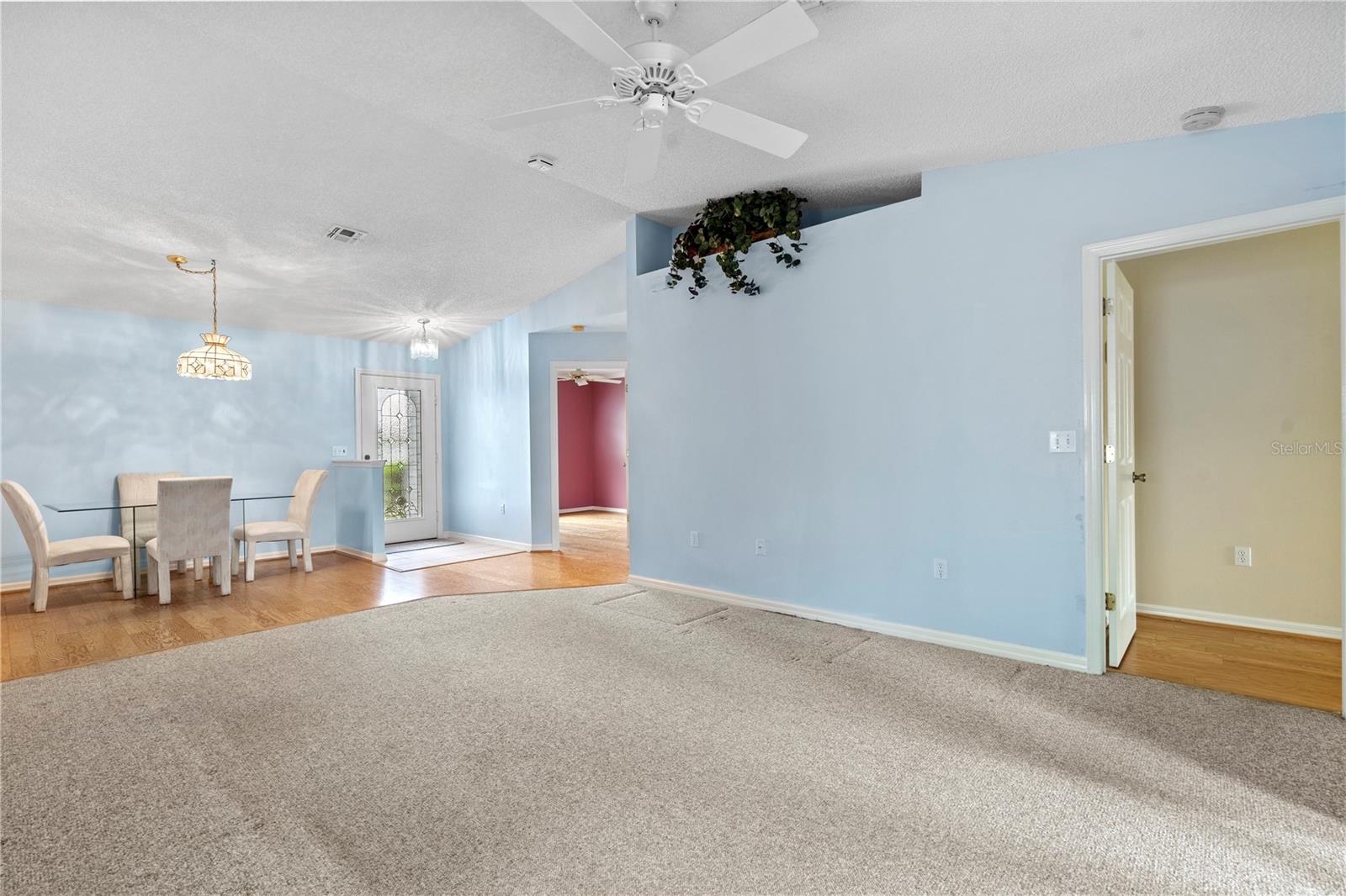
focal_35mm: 16
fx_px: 598
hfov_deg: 96.7
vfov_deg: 73.7
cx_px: 673
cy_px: 448
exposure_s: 1
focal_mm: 16
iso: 400
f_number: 8
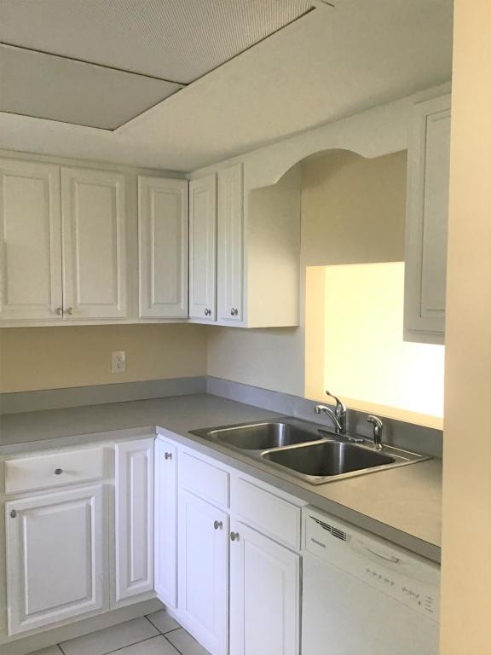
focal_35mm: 31
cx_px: 246
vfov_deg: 58.4
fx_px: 586
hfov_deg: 45.4
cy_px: 328
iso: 100
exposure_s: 1/30
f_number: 2.4
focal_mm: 3.3
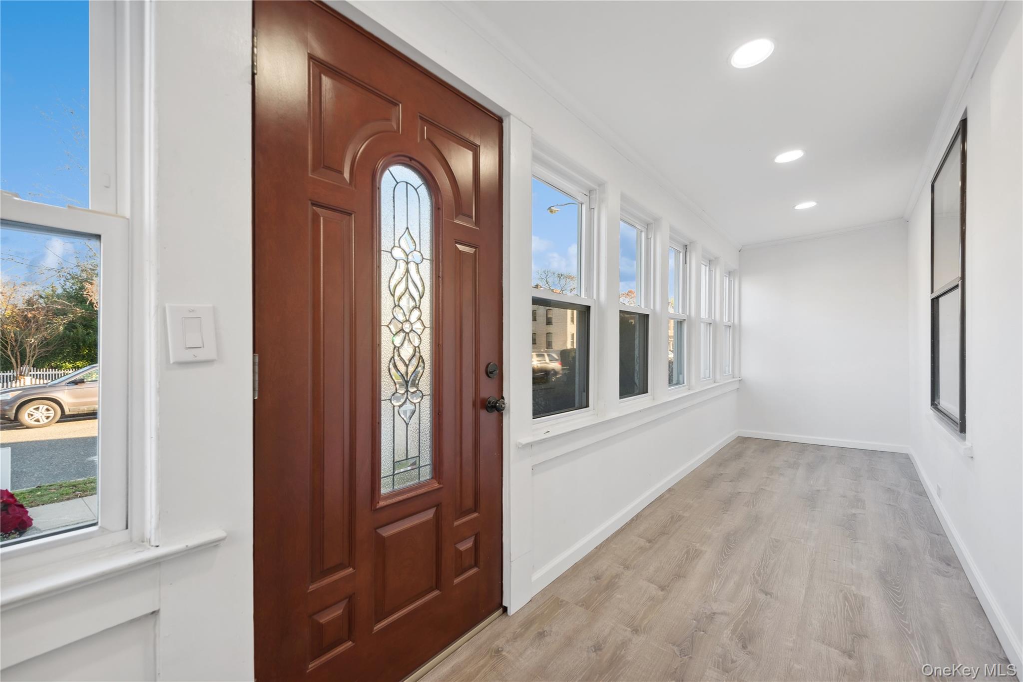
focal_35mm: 14
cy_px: 341
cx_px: 512
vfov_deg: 81.2
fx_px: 398
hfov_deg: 104.3
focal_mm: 14
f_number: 11
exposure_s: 1/60
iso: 400
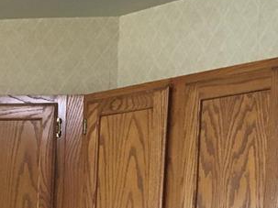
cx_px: -104
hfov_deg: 18.4
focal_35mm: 98
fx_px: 787
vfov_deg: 14.1
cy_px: 310
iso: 160
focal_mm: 4.15
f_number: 2.2
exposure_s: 1/30
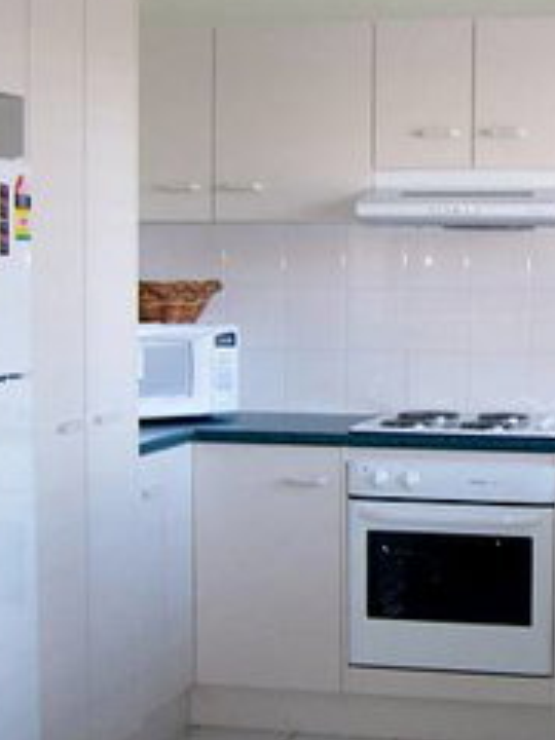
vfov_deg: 27.8
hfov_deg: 20.6
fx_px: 1496
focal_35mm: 70
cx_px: 496
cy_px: 361
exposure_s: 1/20
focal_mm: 5.6
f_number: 2.8
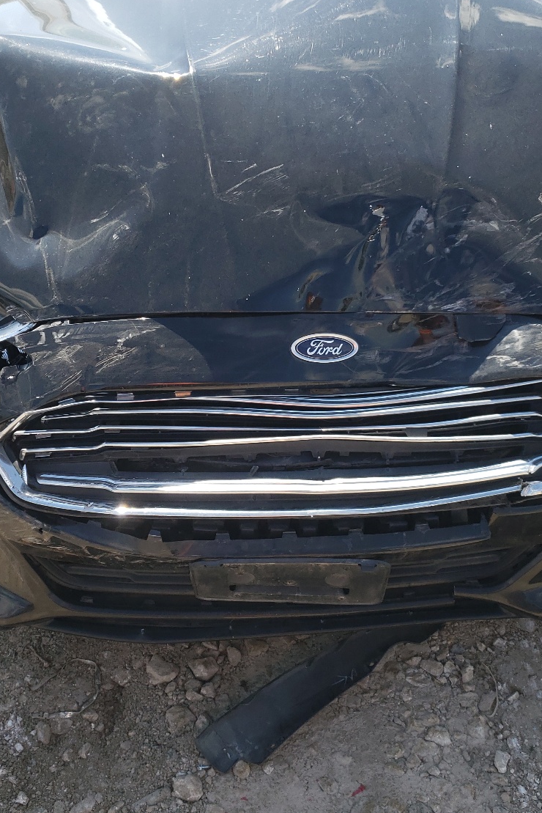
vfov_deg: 49.5
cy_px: 384
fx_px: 880
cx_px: 334
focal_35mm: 39
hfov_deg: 34.1
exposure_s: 1/1429
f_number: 1.5
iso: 50
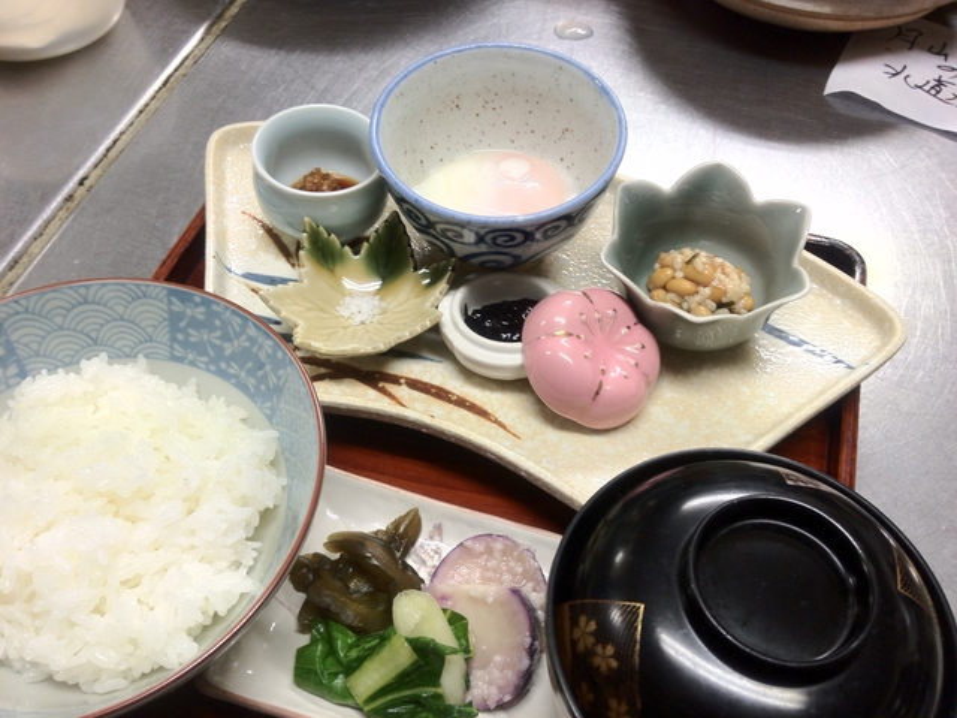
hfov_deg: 52.6
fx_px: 968
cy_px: 359
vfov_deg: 40.7
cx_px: 478
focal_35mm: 35
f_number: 2.4
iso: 80
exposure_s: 1/20
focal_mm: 4.28
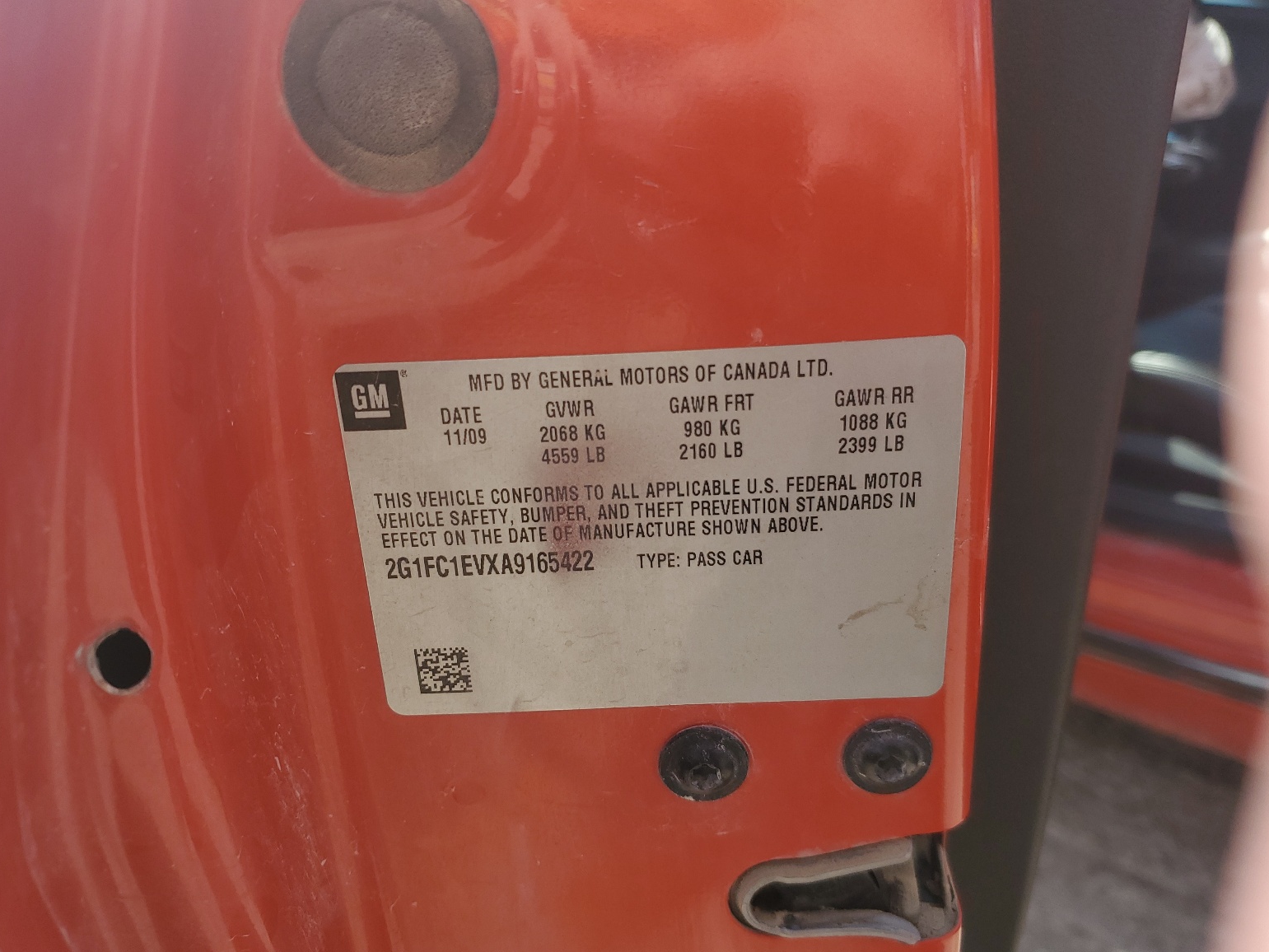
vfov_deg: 51.4
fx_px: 990
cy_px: 468
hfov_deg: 65.3
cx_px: 634
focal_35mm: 27
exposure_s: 1/1429
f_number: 1.5
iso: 50
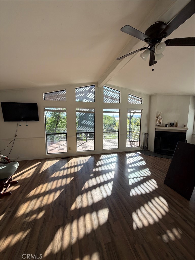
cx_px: 98
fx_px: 105
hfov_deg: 85.7
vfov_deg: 102.1
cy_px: 130
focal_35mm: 14
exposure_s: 1/376
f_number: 2.2
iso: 50
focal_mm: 2.22
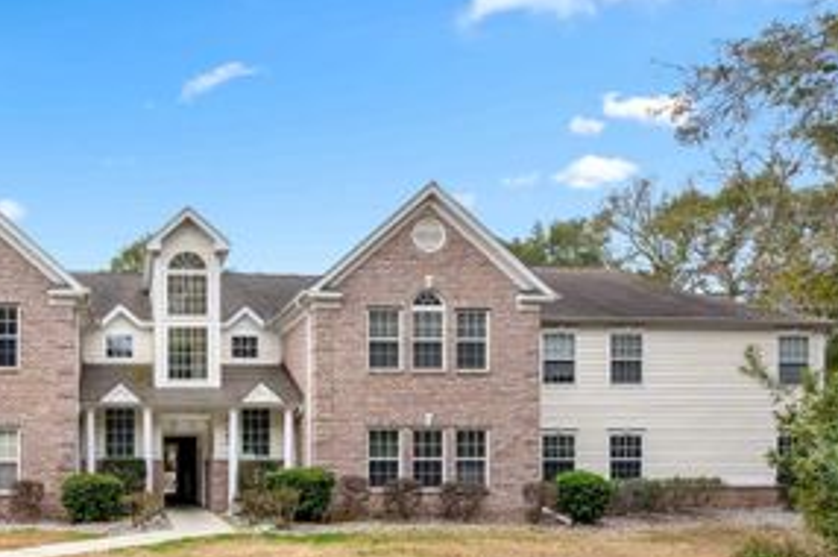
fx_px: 651
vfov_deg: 45.4
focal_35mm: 28
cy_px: 386
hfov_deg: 60.1
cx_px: 164
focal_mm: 16
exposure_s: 1/250
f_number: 8
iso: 400
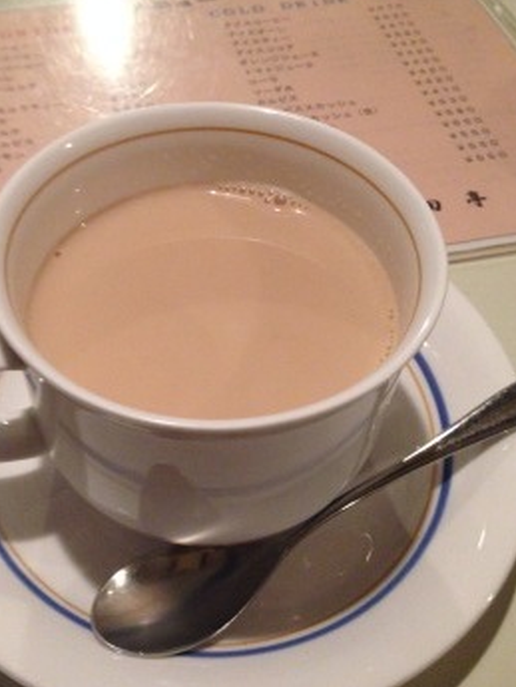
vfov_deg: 43.8
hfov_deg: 33.5
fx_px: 854
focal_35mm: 43
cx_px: 200
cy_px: 325
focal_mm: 4.12
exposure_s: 1/20
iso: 400
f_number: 2.4
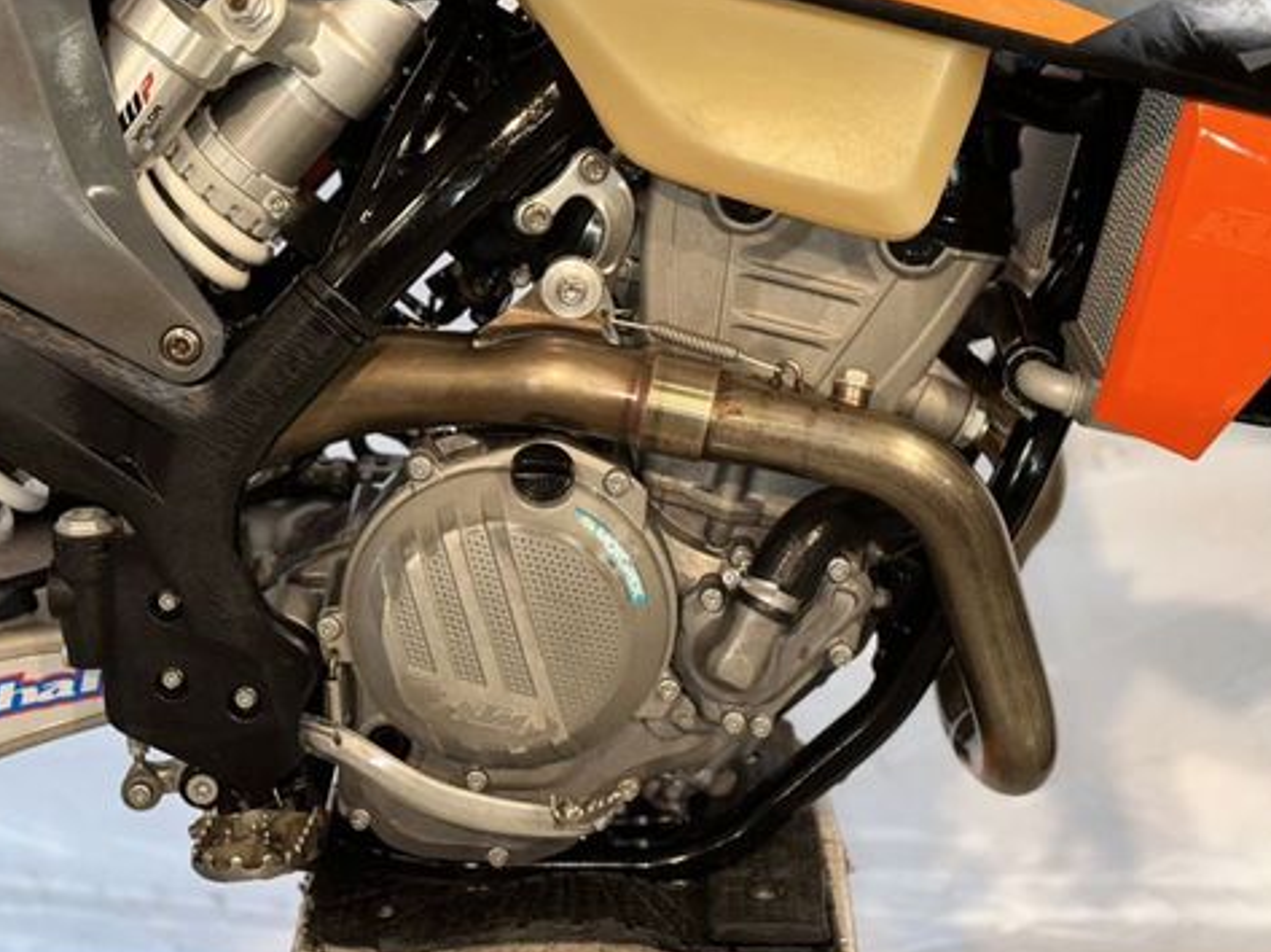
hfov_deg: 29.8
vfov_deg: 22.5
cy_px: 422
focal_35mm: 65
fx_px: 2385
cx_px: 575
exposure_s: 1/25
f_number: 1.78
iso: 50
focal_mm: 6.86
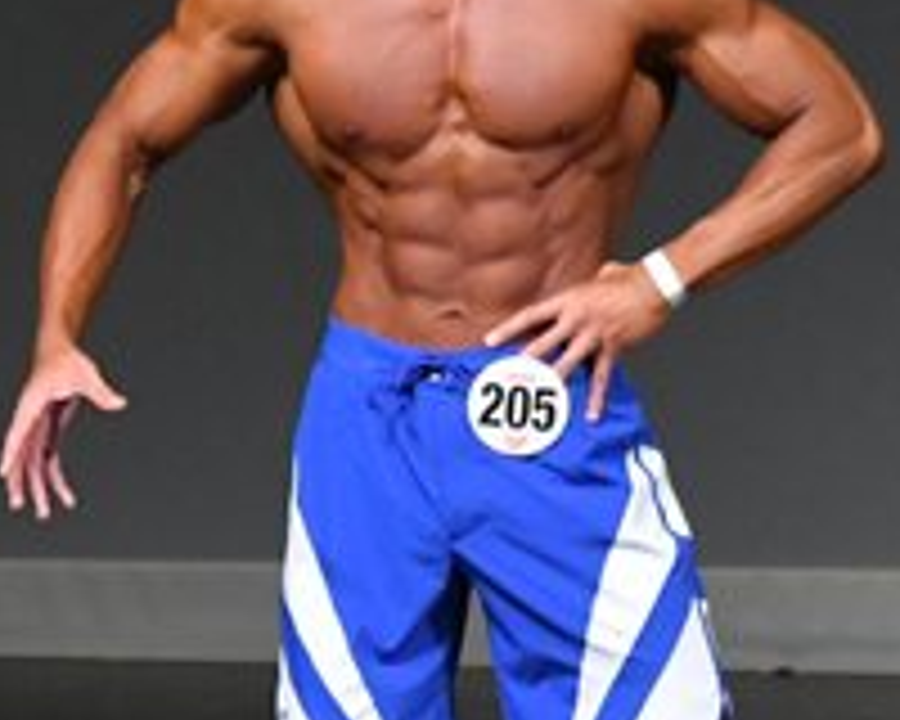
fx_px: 29007
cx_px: 290
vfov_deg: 1.4
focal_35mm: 1089
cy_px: 490
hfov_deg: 1.8
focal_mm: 200
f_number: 5.6
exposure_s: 1/400
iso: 4000
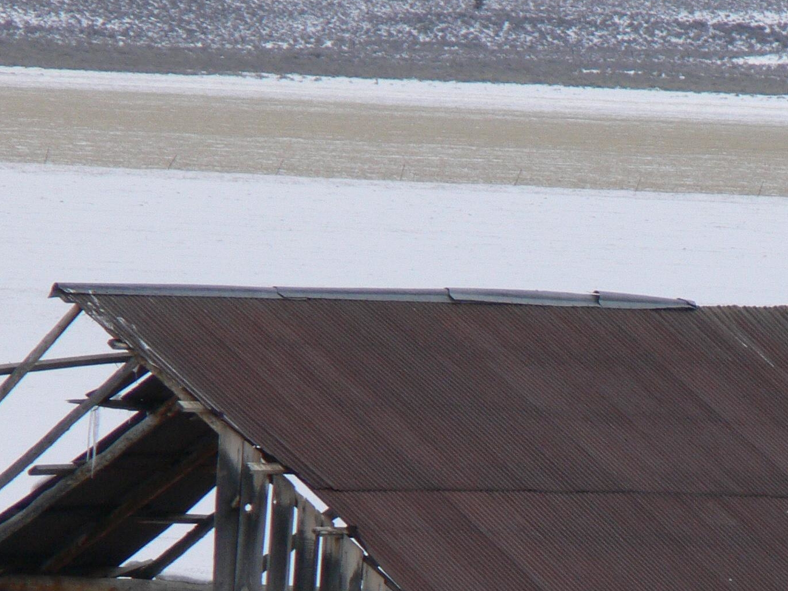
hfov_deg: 2.0
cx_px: 738
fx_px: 22857
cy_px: 624
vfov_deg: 1.5
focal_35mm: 1004
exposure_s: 1/640
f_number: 8
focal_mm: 88.8
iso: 100
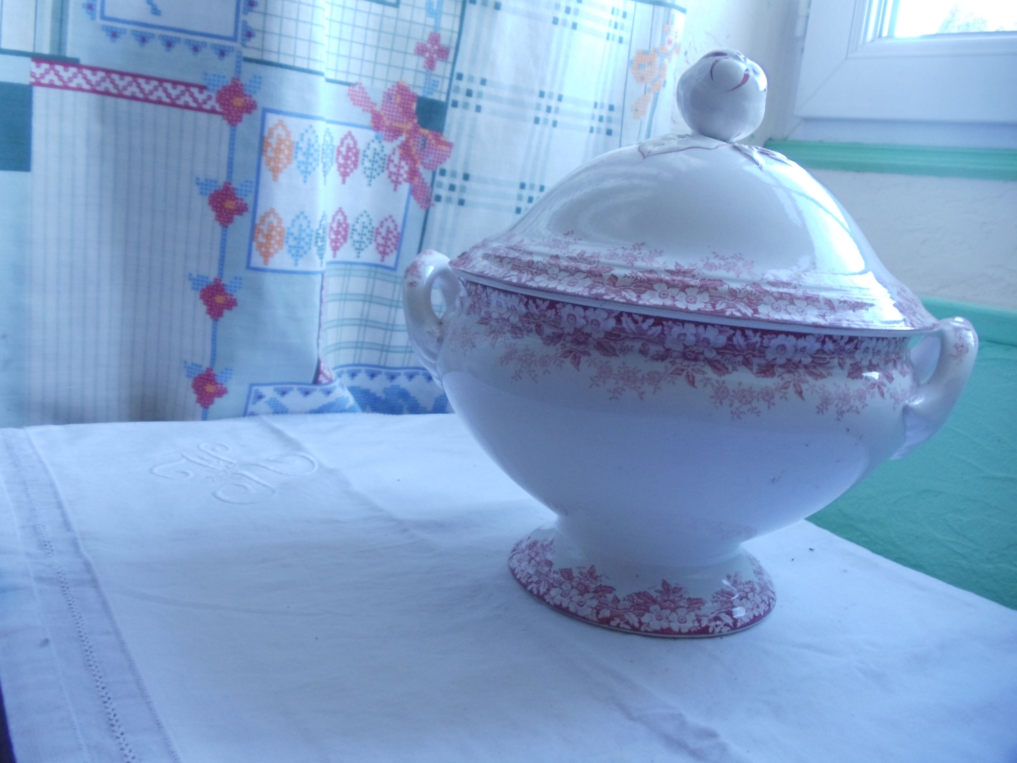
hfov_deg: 42.9
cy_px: 382
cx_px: 508
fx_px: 1293
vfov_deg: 32.9
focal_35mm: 44
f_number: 3.5
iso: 200
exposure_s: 1/30
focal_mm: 6
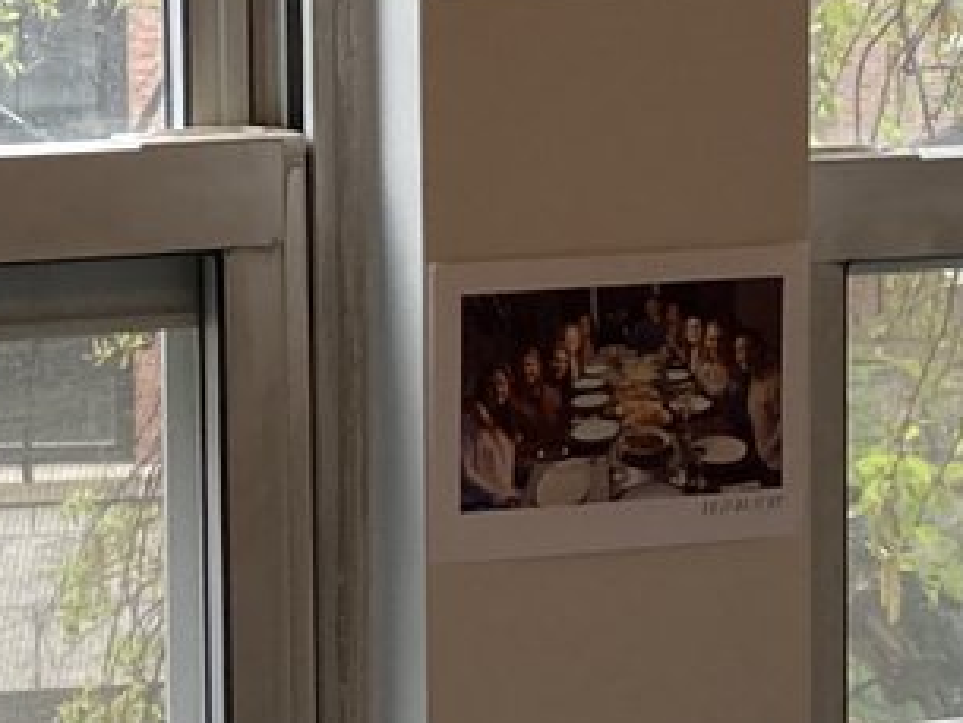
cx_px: 414
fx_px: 4091
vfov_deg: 10.1
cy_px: 287
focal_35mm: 147
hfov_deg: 13.4
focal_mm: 3.99
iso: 80
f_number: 1.8
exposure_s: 1/120
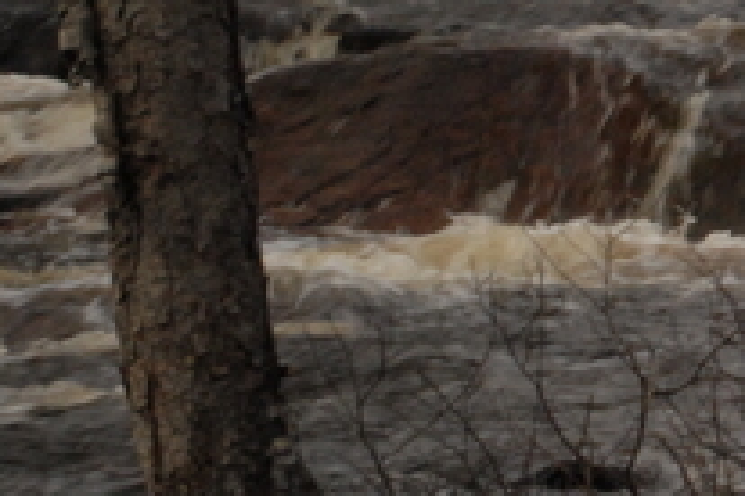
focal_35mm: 290
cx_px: 1180
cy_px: 52
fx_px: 6001
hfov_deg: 7.0
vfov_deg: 4.7
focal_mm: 50
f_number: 22
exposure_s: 1/45
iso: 800
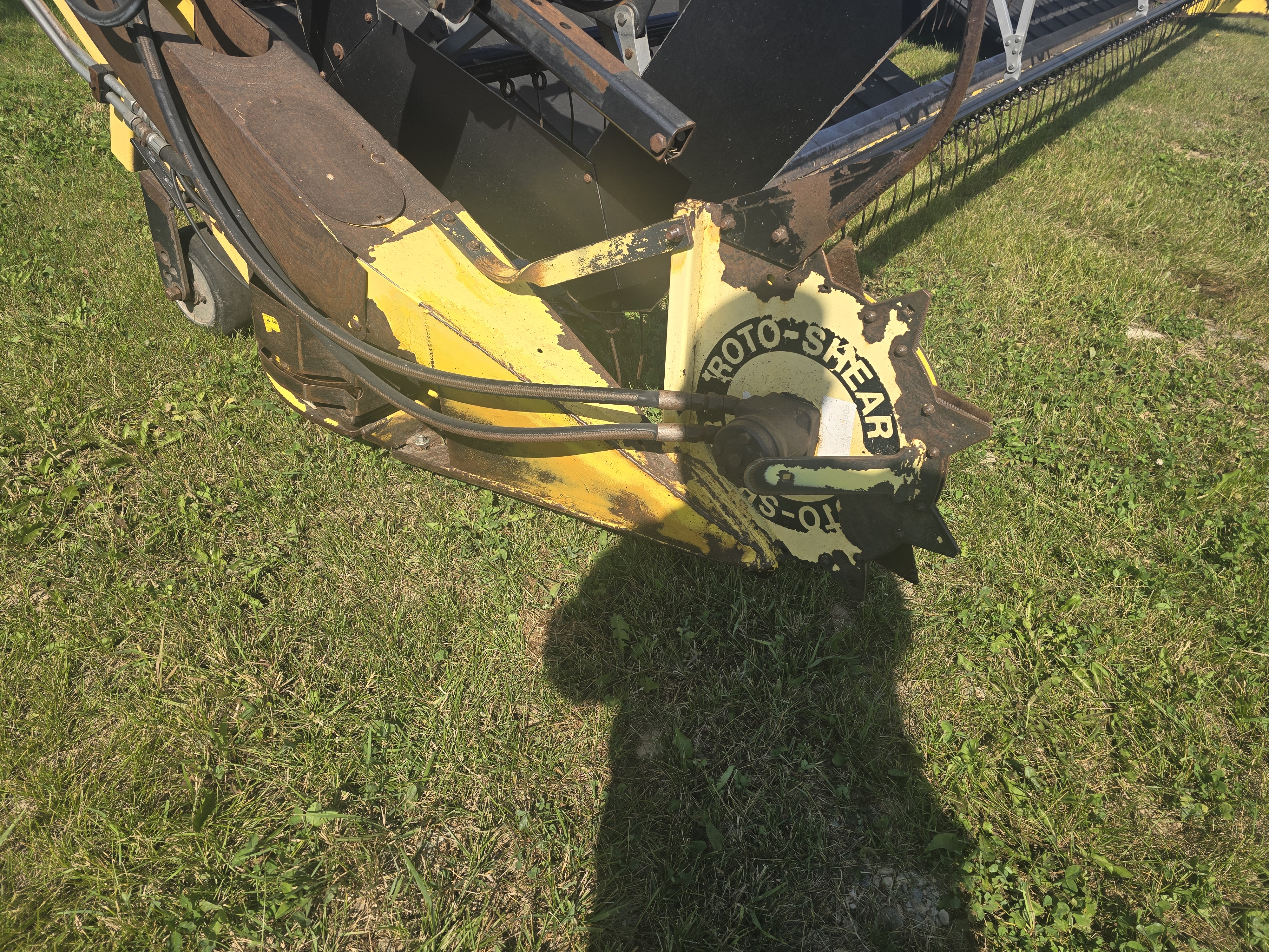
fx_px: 843
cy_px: 476
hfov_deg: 73.9
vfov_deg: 58.9
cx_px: 634
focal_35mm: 23
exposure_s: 1/692
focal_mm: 6.3
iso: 12
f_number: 1.7
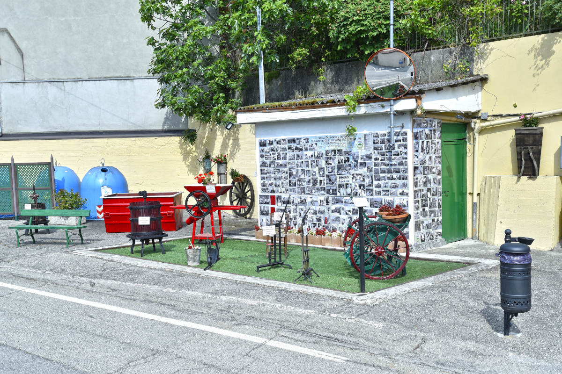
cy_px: 187
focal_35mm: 38
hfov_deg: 50.7
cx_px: 281
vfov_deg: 35.1
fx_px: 593
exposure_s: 1/250
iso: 100
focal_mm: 38
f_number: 8
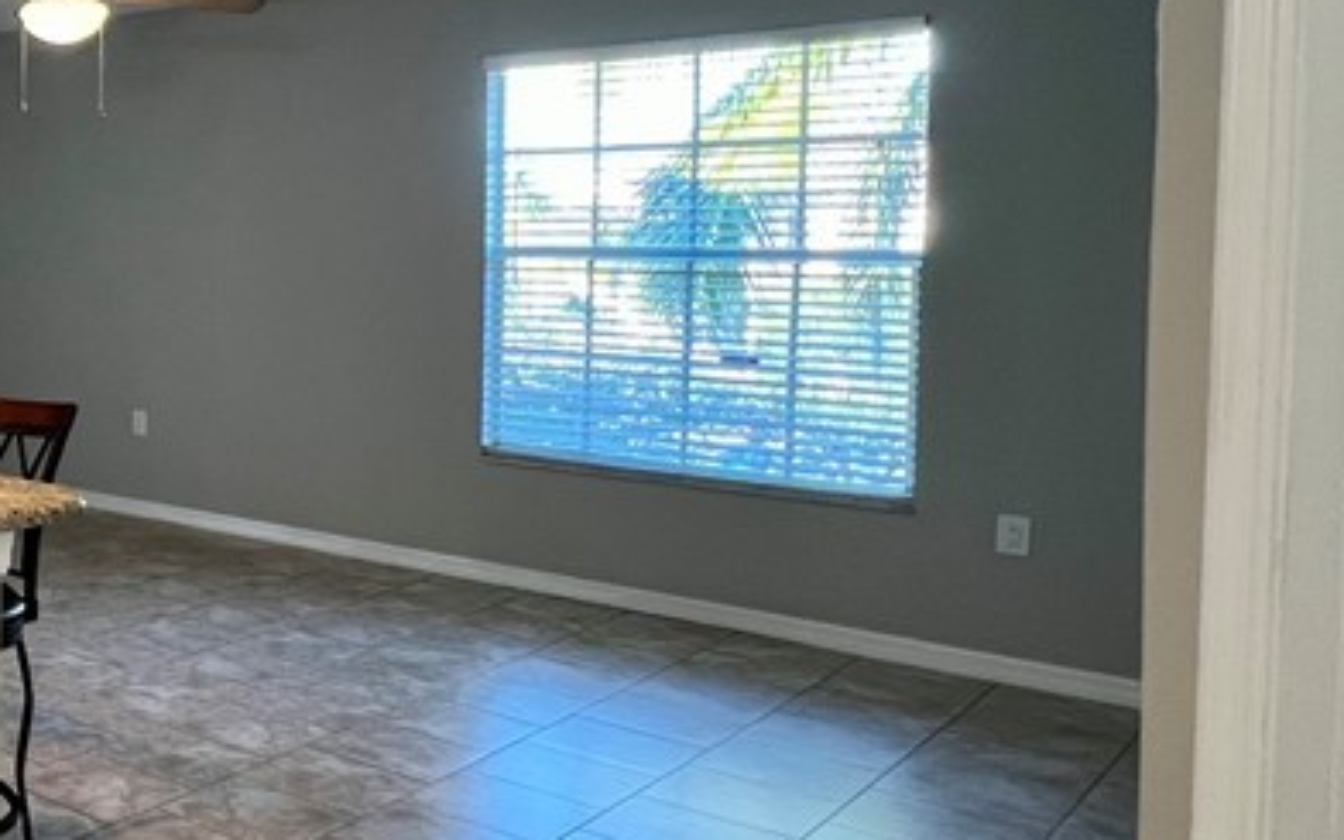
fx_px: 1319
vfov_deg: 35.0
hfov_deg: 38.6
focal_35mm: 36
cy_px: 281
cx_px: -295
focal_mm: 1.57
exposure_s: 1/60
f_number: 1.8
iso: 160
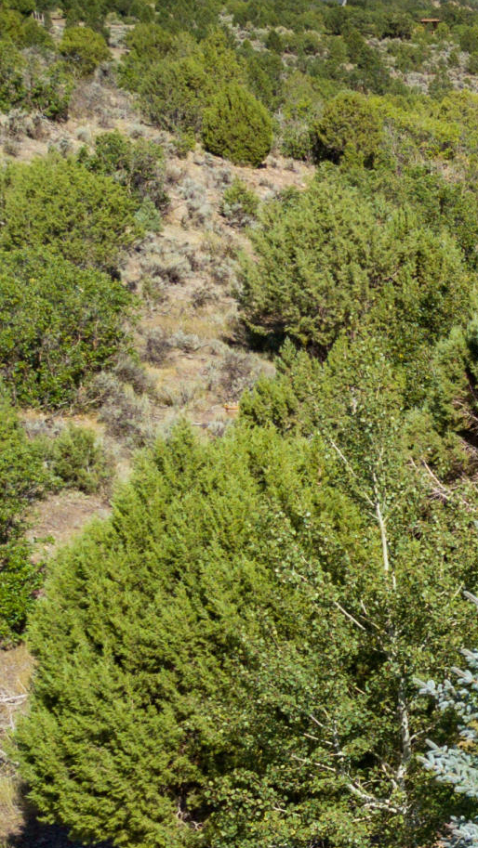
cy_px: 647
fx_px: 2094
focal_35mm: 93
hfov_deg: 12.0
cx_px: 867
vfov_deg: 22.7
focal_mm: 4.73
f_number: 2.2
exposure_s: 1/170
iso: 100
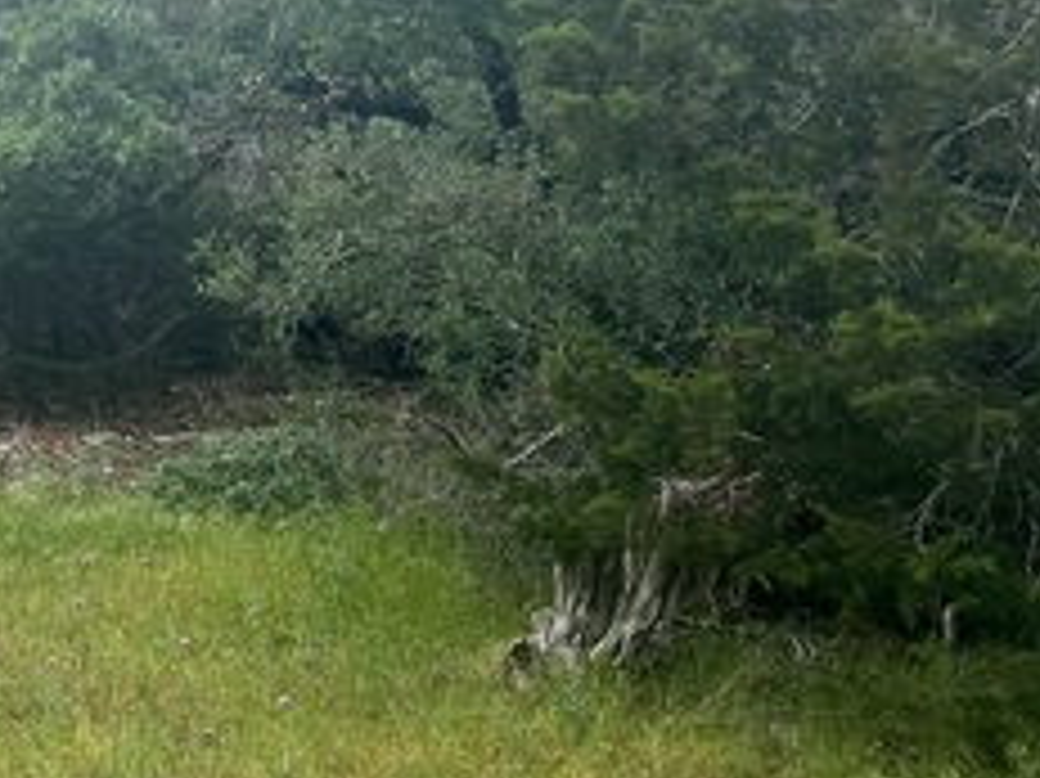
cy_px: 63
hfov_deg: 23.8
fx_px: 2162
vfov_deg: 20.0
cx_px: -311
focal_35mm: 72
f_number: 1.5
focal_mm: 5.7
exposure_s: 1/2123
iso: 50
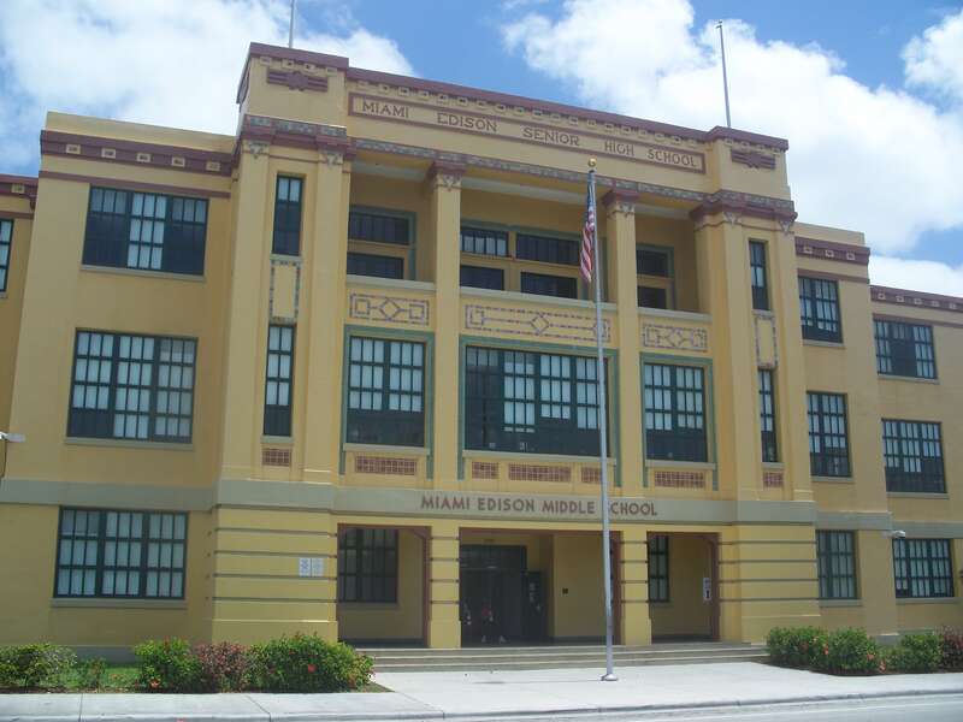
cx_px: 482
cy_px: 361
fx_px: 1029
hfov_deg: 50.1
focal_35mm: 37
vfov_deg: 38.7
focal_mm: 7.8
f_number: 4
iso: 64
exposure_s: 1/640
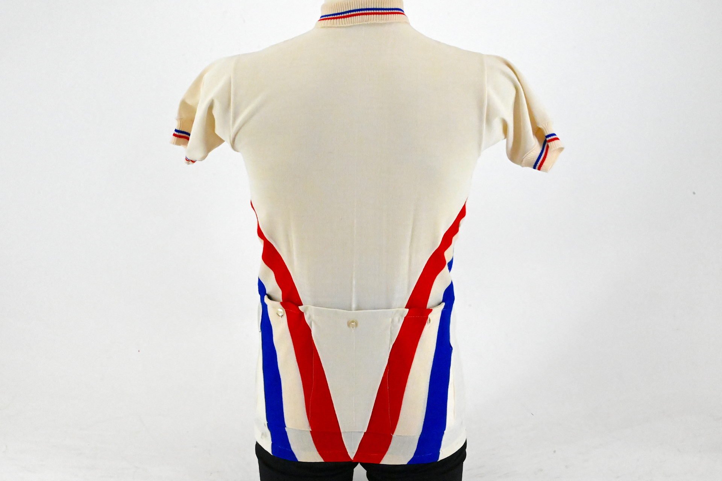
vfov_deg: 19.4
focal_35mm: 70
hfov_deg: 28.9
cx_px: 361
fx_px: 1403
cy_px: 240
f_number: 20
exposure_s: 1/640
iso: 20000
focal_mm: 70
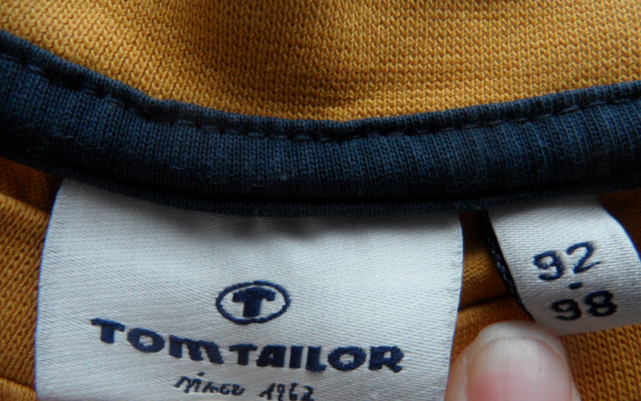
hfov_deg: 64.5
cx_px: 356
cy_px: 249
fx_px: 507
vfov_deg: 42.9
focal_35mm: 29
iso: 80
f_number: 2.9
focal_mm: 4.1
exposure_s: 1/90
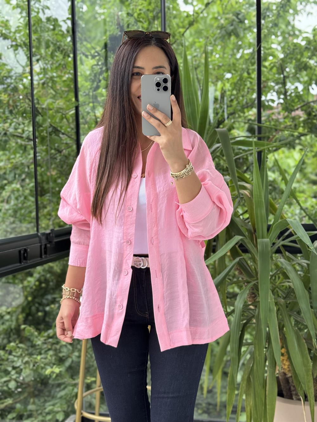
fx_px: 586
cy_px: 211
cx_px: 158
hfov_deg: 30.3
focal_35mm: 48
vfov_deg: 39.7
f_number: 1.78
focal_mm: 6.76
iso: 80
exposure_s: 1/171
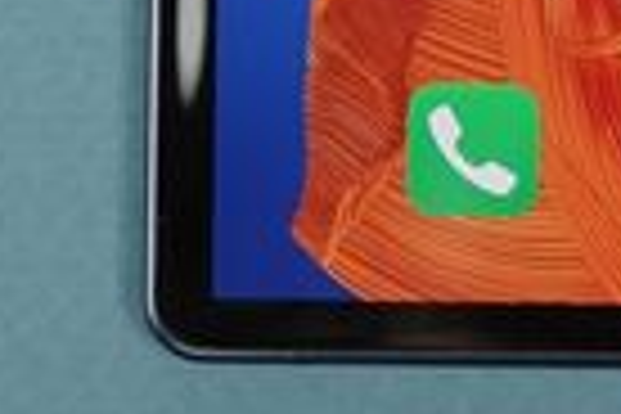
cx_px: 1192
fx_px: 5640
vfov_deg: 4.1
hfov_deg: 6.2
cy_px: -720
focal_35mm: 327
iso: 400
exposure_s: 1/160
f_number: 4
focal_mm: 47
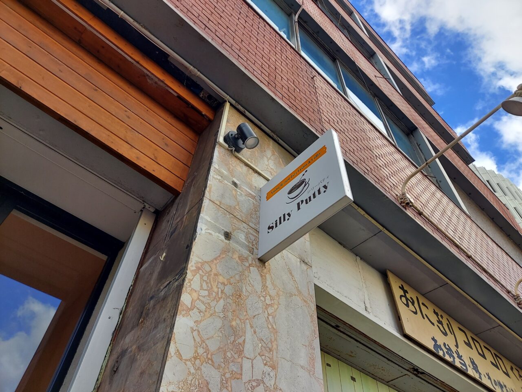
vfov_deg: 54.9
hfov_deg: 69.4
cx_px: 261
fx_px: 377
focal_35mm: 25
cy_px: 196
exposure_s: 1/446
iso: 50
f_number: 2
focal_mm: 4.6
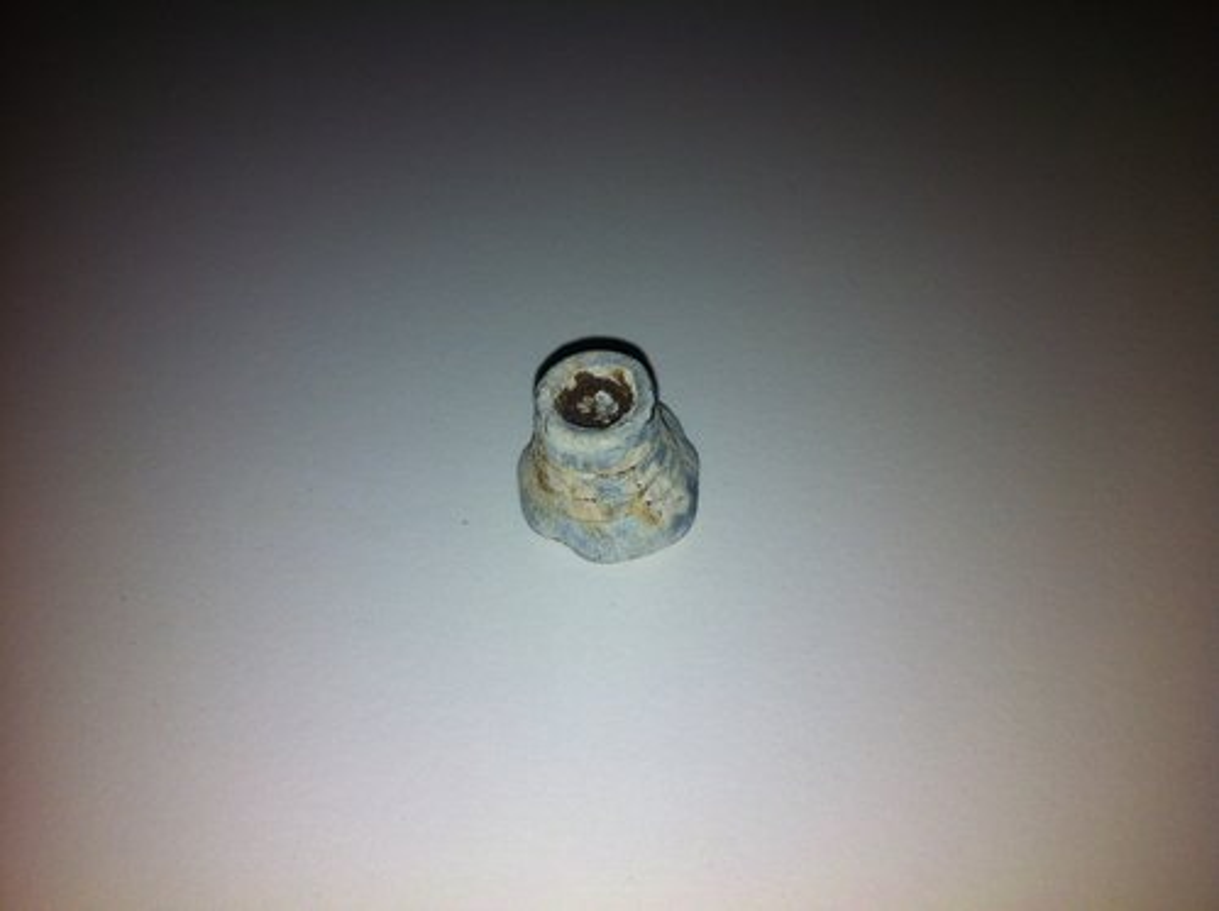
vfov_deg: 40.6
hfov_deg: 52.7
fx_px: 1231
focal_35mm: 35
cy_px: 456
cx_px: 610
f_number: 2.8
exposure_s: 1/549
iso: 80
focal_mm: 3.85
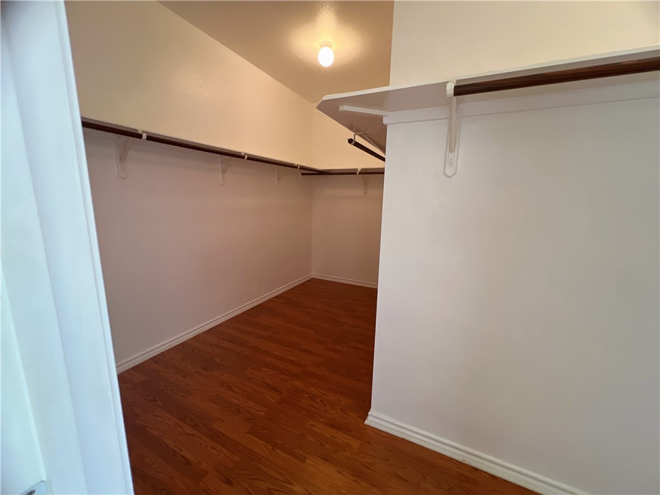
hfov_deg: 106.2
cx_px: 330
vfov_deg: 89.9
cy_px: 248
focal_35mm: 13
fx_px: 248
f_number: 1.8
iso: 320
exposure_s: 1/60
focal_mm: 1.57
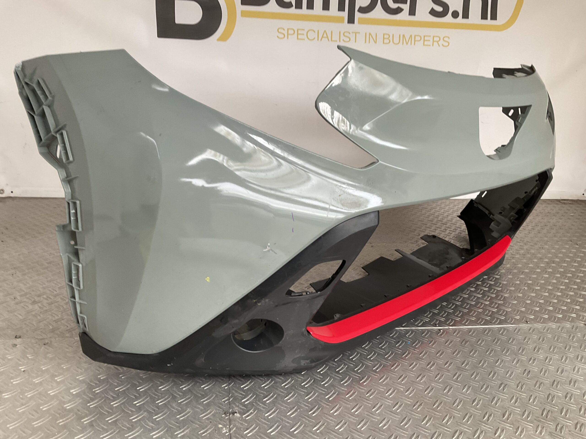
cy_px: 220
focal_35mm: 29
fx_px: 491
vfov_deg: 48.2
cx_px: 293
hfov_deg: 61.7
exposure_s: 1/50
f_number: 1.8
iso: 50
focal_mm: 3
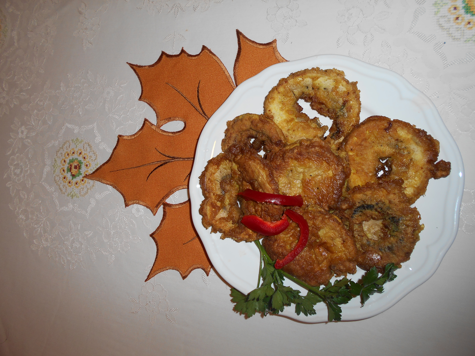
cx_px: 238
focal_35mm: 26
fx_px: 357
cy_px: 178
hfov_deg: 67.3
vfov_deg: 53.1
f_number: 3.2
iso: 80
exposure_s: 1/25
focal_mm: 4.6
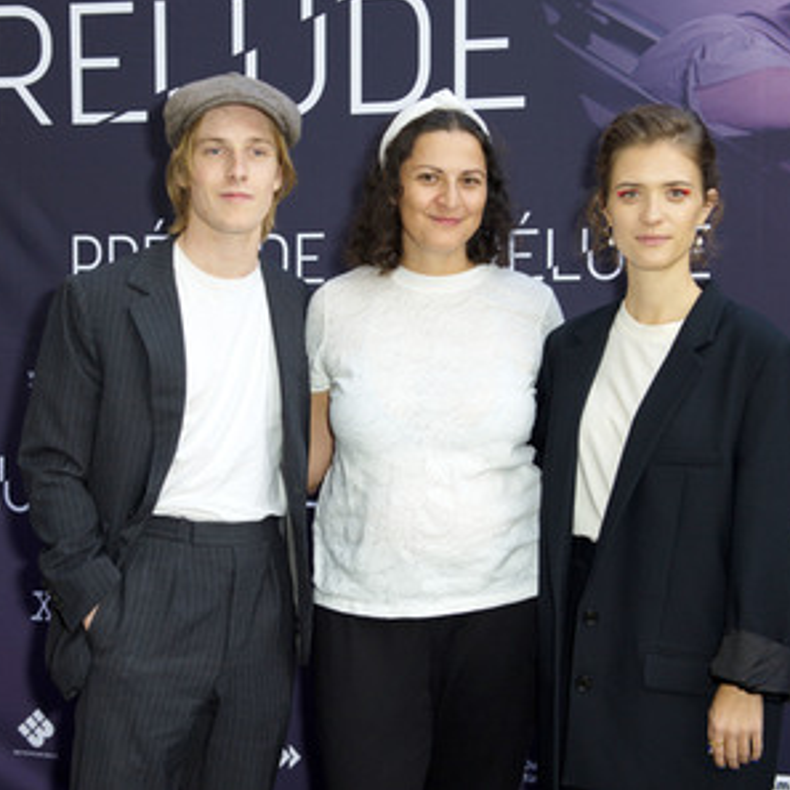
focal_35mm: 49
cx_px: 407
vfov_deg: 34.7
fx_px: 1265
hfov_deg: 34.7
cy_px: 394
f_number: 4
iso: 800
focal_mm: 38
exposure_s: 1/160
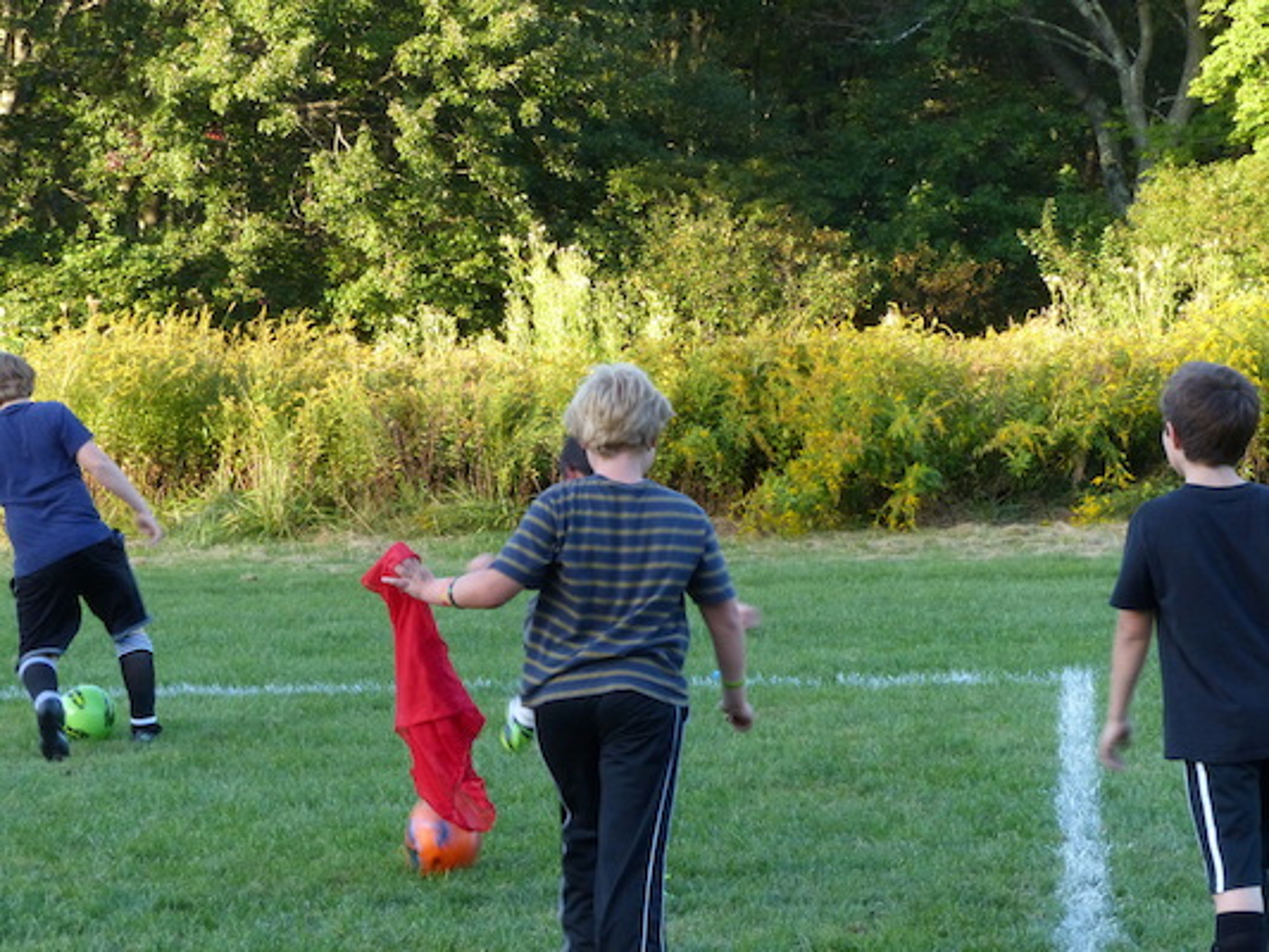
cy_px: 476
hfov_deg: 17.0
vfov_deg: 12.8
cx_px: 634
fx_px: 4253
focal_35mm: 116
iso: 400
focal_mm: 20.9
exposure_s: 1/60
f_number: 8
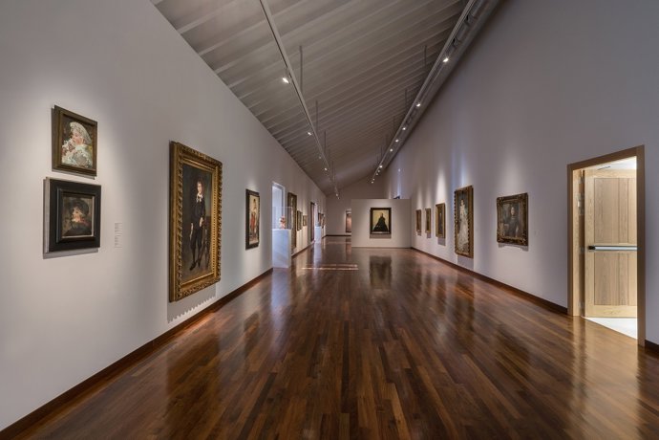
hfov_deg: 90.0
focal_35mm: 18
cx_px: 330
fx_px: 329
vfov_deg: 67.4
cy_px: 220
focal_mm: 18
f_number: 22
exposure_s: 15
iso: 100
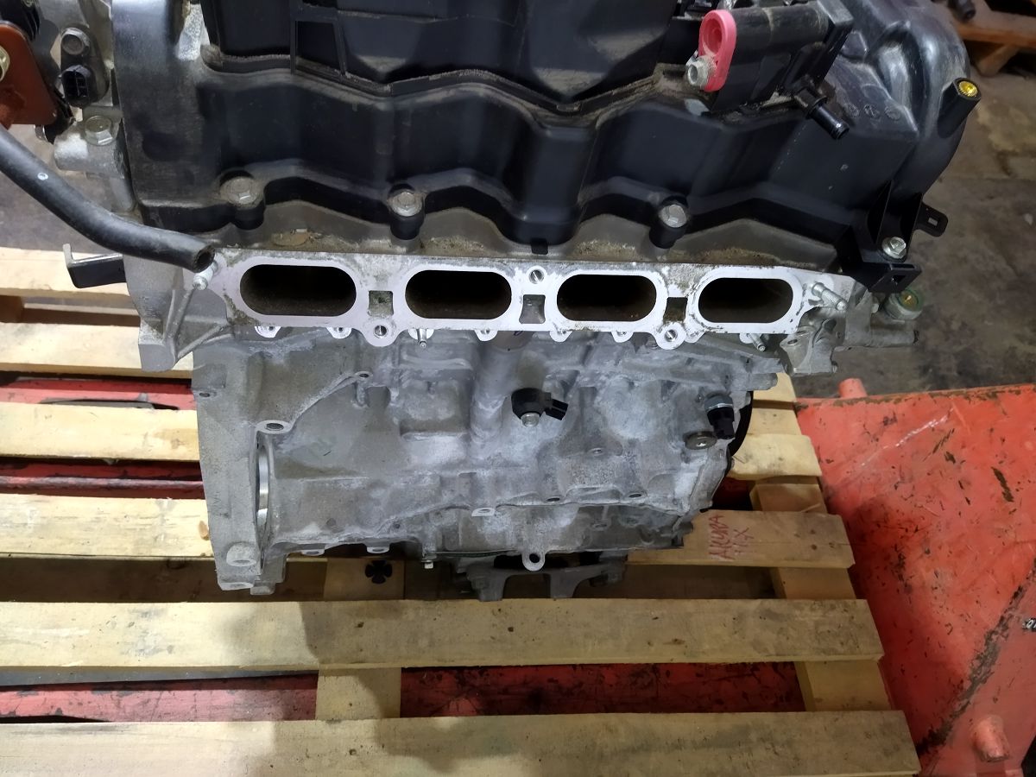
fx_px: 808
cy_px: 388
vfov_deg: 51.4
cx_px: 518
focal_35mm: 27
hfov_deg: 65.3
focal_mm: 4.71
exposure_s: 1/33
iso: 400
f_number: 1.79
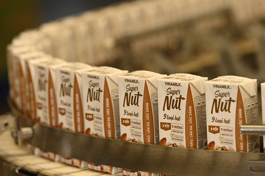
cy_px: 88
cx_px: 132
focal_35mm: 200
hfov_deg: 10.3
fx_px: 1472
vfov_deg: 6.9
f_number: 5.6
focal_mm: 200
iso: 2500
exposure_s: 1/200
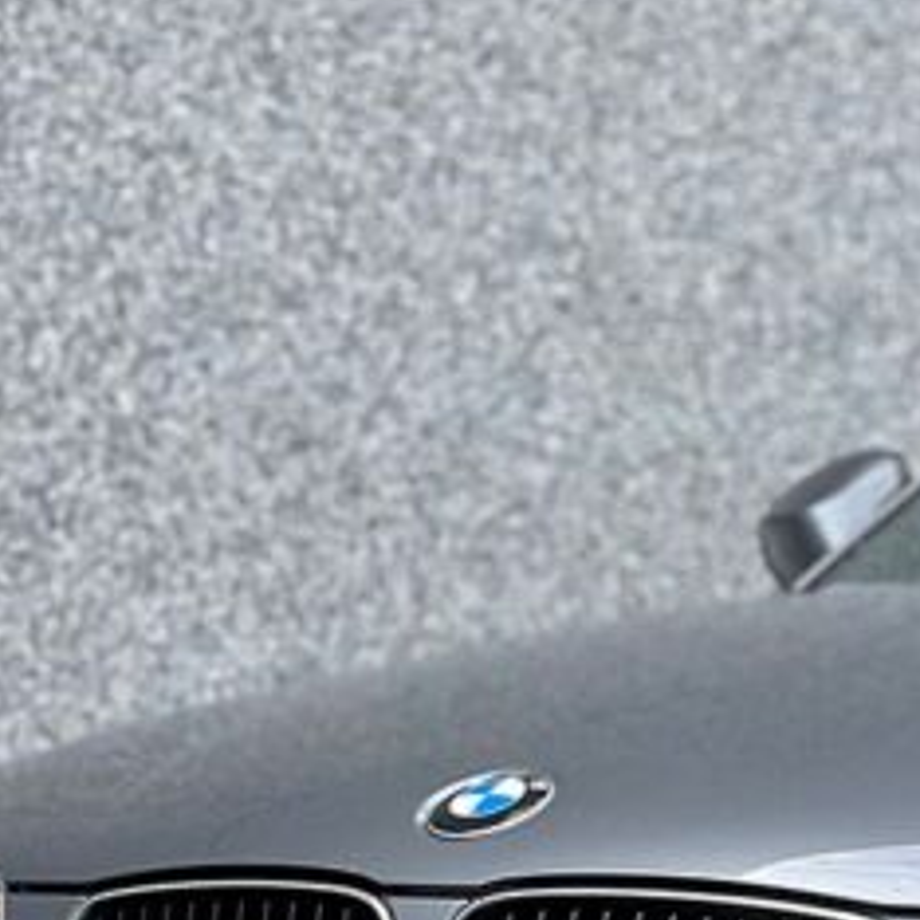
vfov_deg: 7.5
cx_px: 1183
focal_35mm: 233
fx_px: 7006
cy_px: 1022
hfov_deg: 7.4
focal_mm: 9
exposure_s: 1/139
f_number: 2.8
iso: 20
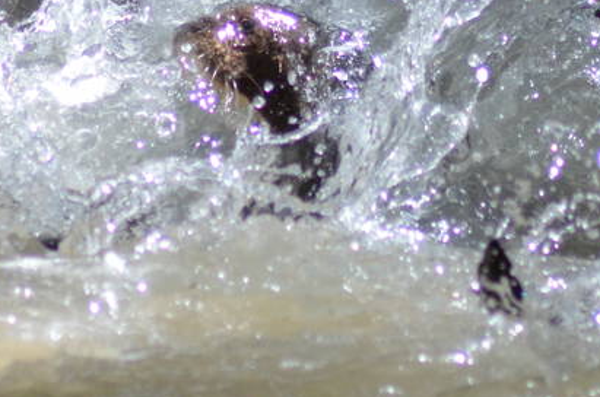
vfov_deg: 1.3
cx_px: 807
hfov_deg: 2.0
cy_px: -35
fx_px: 17493
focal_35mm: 1052
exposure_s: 1/800
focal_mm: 180
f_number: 4.5
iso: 800
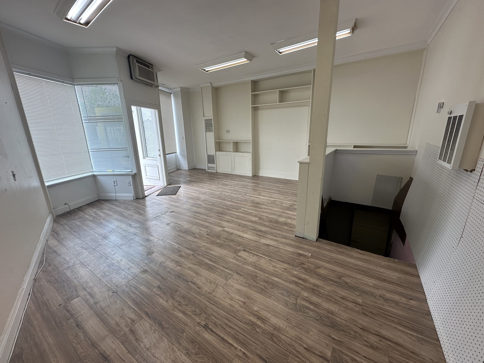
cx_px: 242
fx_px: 196
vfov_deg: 85.7
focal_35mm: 14
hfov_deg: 102.1
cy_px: 182
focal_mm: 2.22
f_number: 2.2
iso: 80
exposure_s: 1/120
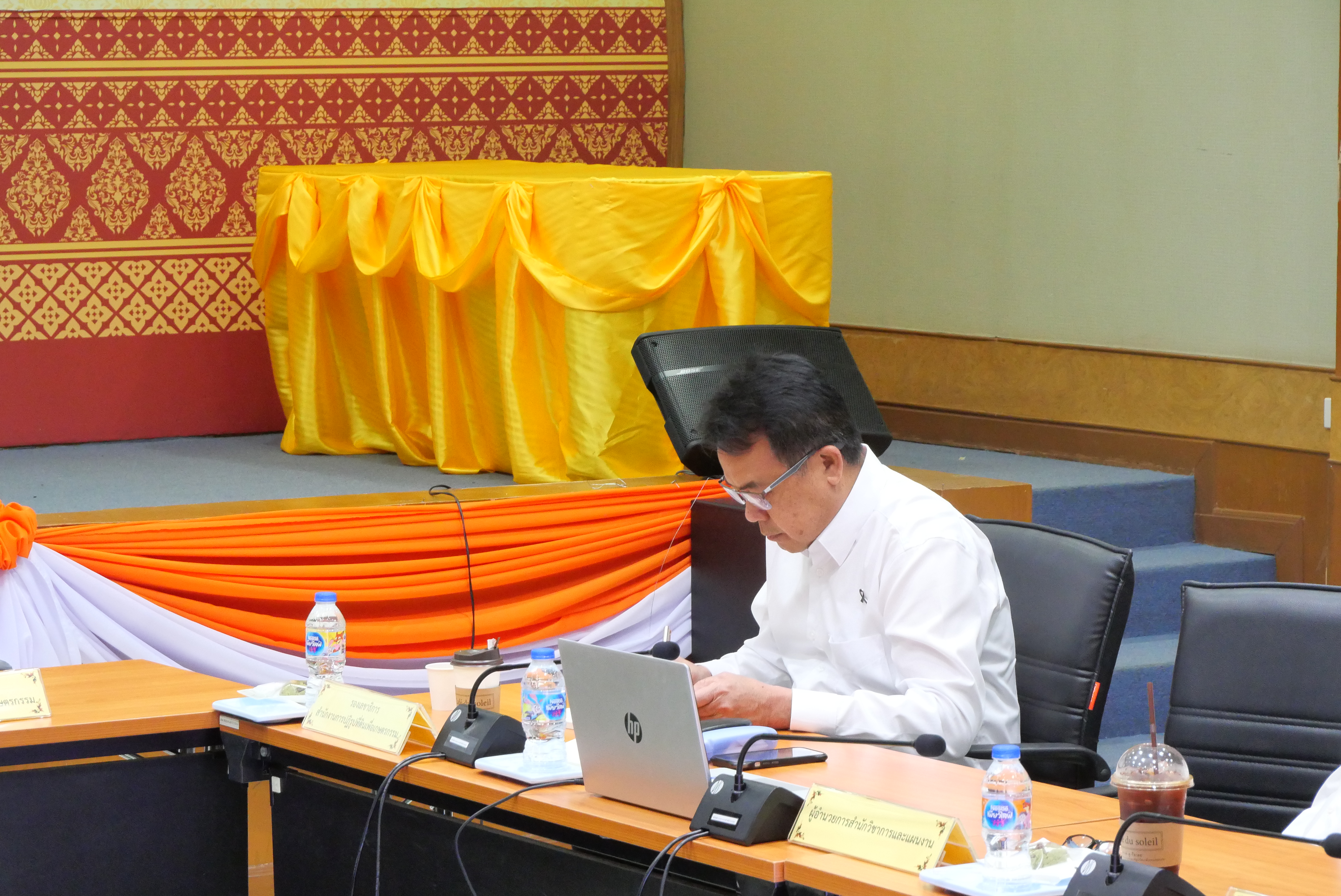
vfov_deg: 11.1
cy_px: 448
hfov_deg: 16.5
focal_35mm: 124
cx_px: 670
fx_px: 4622
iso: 3200
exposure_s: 1/25
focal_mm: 60
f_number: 8
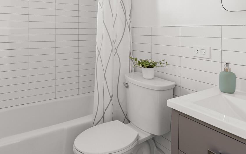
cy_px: 30
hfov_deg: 64.3
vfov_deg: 41.2
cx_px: 104
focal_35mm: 29
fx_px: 194
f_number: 11
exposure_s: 1
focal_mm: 16
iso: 250
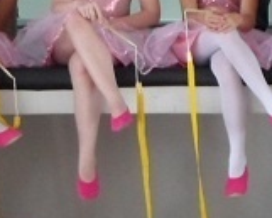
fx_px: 1208
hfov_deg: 12.7
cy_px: 161
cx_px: 247
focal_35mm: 150
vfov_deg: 10.3
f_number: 2.5
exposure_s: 1/30
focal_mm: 4.5
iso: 160
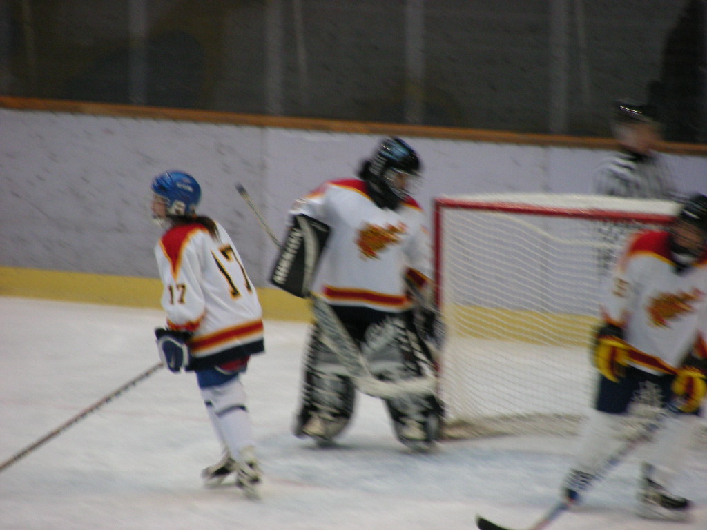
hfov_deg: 5.2
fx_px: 7761
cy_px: 265
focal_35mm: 380
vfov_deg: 3.9
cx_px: 354
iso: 200
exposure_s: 1/46
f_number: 3.5
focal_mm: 63.3
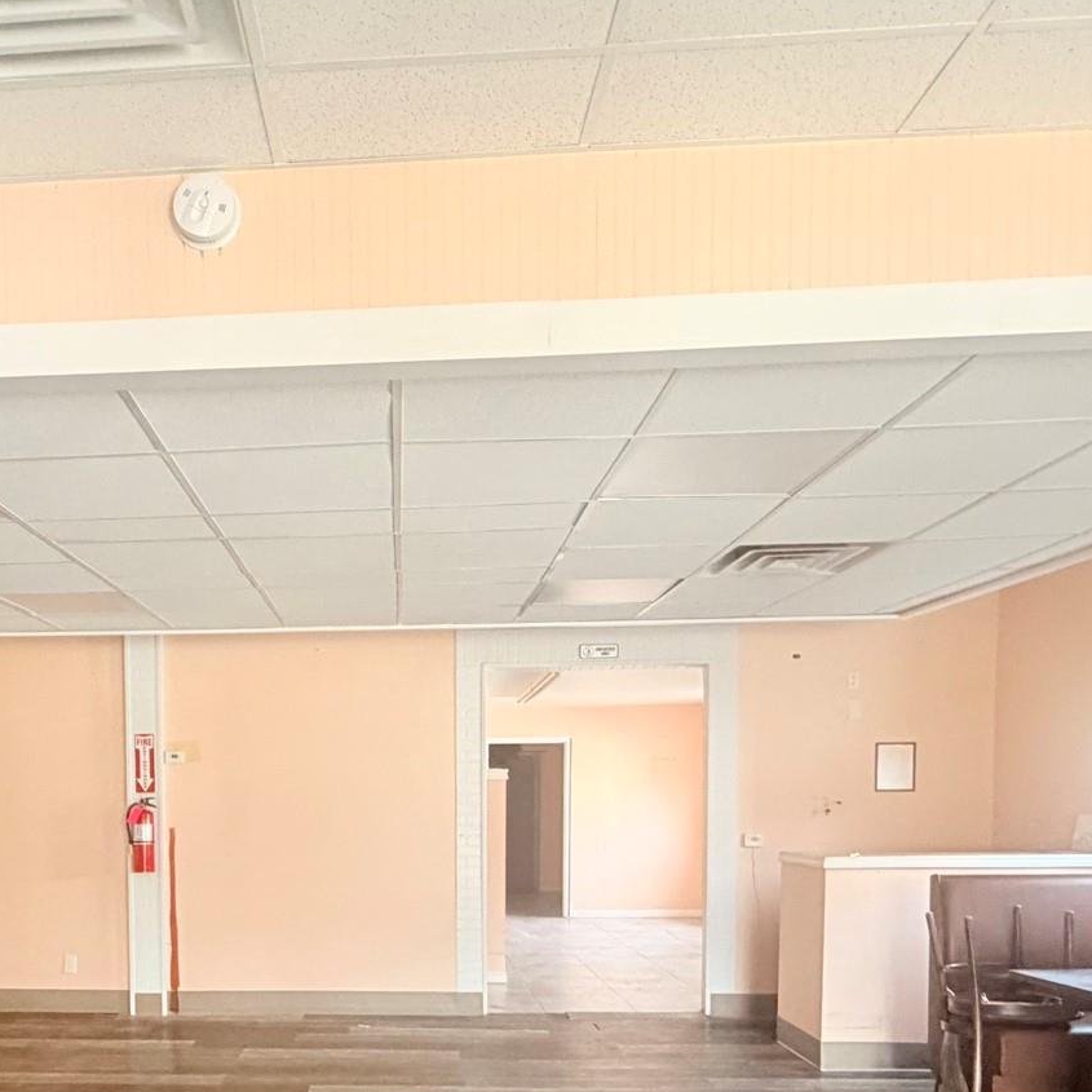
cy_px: 857
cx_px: 327
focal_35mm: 30
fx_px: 1071
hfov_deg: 52.5
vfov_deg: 51.1
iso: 320
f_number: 2.2
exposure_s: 1/60
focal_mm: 2.22
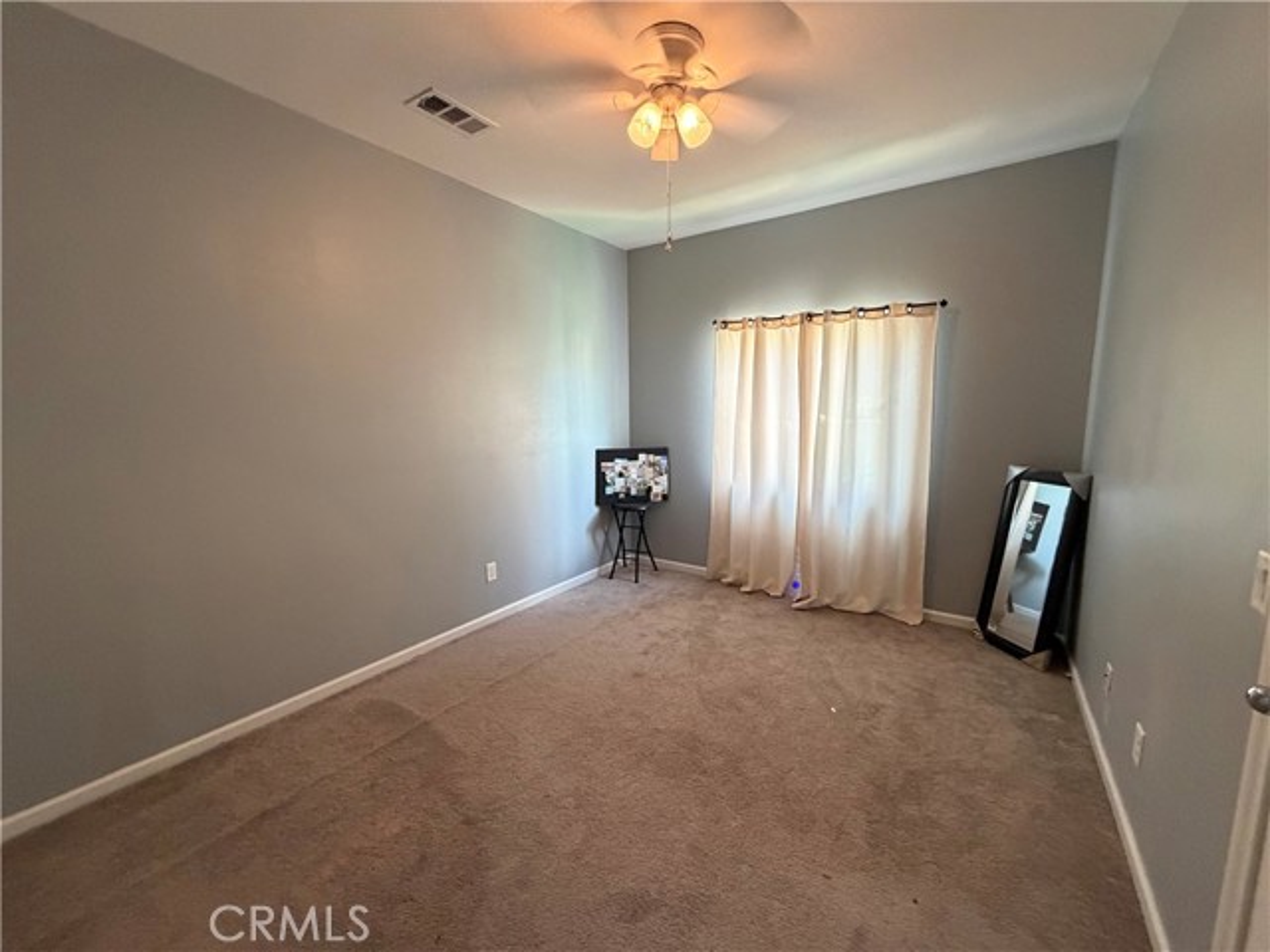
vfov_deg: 85.7
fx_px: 514
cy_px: 476
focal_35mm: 14
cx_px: 635
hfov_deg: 102.1
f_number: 2.2
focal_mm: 2.22
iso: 500
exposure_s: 1/60
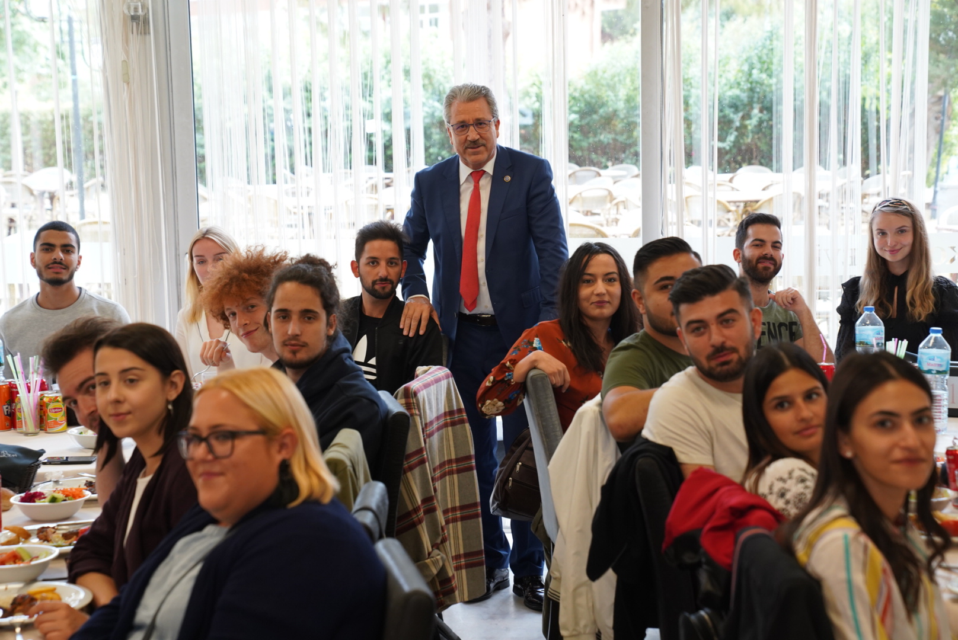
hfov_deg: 28.8
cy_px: 320
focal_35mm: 70
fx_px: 1864
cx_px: 479
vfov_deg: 19.5
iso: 1600
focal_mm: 70
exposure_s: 1/200
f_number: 4.5
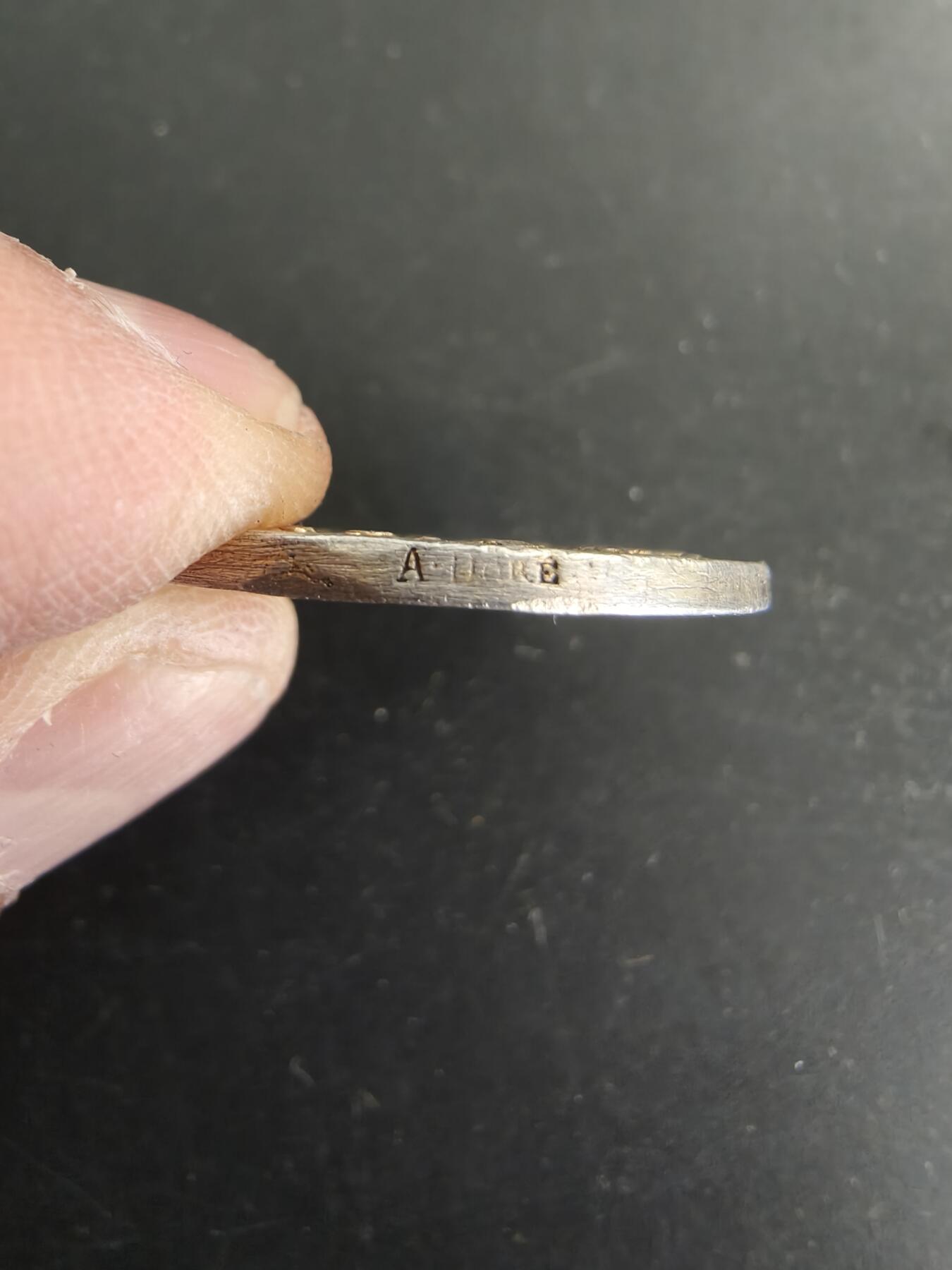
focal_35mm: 23
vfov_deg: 73.9
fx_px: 843
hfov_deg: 58.9
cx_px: 476
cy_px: 635
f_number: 2
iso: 400
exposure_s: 1/50
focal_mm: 2.32
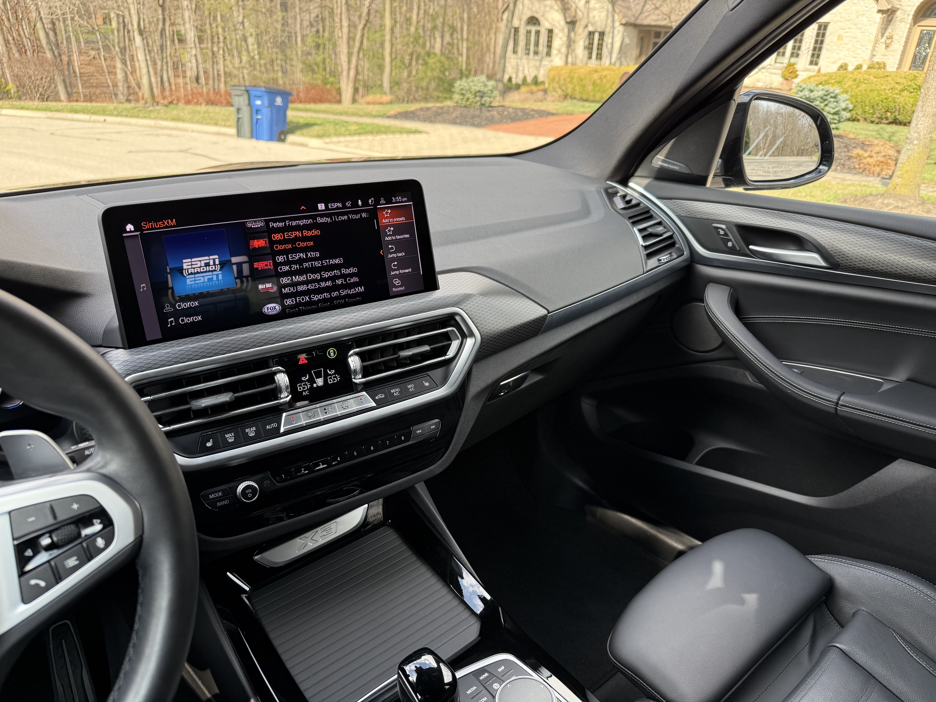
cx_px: 468
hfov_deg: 71.6
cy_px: 351
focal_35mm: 24
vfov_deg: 56.8
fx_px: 649
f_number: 1.78
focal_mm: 6.76
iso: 100
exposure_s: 1/301
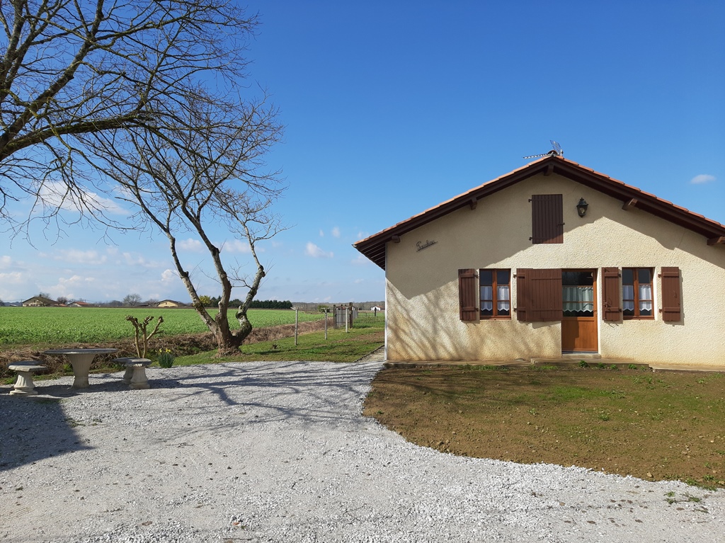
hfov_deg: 67.3
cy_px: 272
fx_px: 544
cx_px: 362
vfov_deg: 53.0
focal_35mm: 26
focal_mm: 3.93
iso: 40
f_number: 1.7
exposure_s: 1/1603
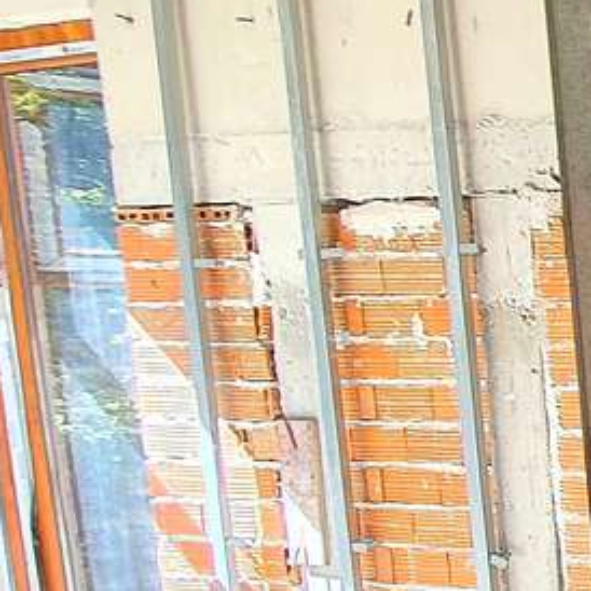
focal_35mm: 63
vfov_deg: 26.8
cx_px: 1611
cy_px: 467
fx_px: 1217
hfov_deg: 13.0
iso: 50
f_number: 2.2
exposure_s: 1/50
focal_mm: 1.8
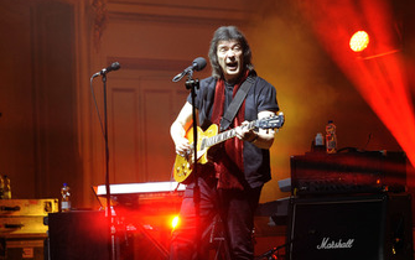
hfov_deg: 11.8
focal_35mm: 178
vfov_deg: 7.4
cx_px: 210
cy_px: 170
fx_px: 2015
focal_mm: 130
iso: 1600
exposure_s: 1/160
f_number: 4
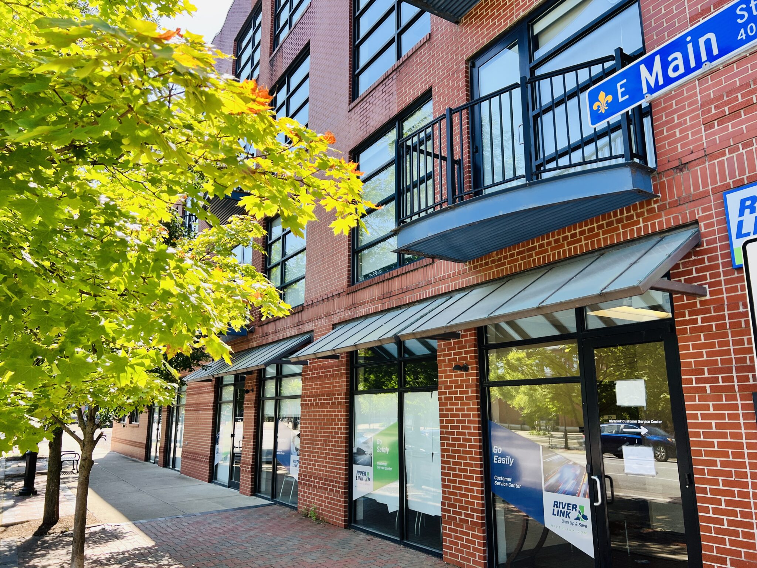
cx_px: 378
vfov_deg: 53.1
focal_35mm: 26
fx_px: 569
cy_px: 284
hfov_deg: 67.3
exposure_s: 1/859
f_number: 1.5
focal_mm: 5.7
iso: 50
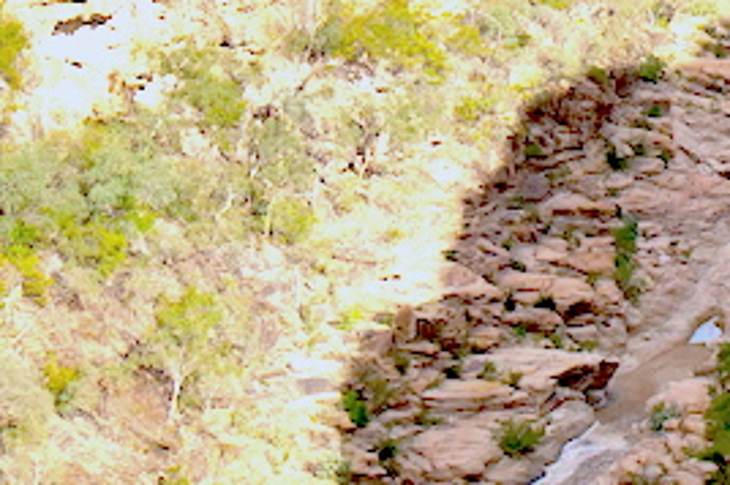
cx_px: 861
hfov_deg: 10.2
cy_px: -19
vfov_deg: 6.9
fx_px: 4030
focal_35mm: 199
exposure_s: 1/400
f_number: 11
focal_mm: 32
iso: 200
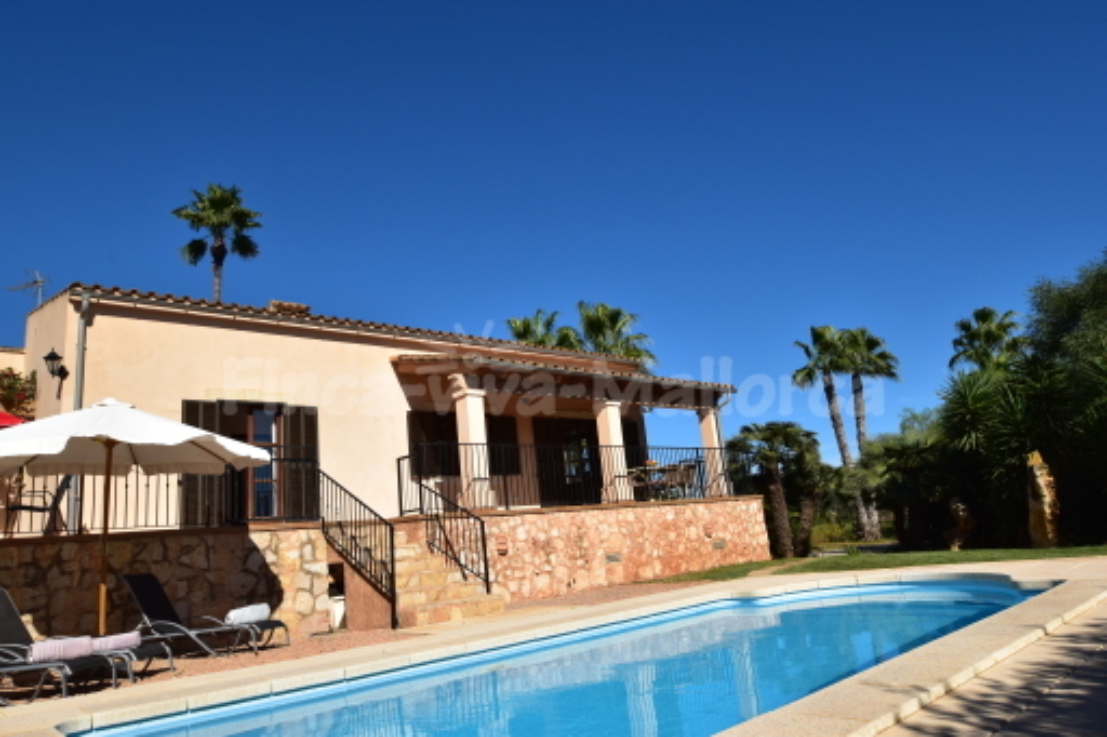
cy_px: 368
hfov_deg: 73.8
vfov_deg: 53.1
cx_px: 554
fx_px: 738
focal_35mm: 24
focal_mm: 16
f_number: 11
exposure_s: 1/500
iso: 250
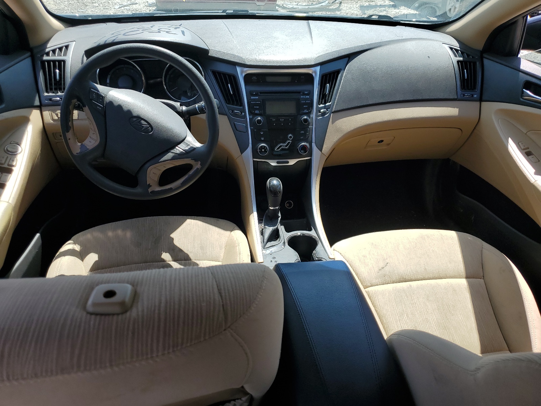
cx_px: 270
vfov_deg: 53.1
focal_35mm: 26
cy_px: 203
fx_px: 406
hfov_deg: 67.3
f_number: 1.5
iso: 50
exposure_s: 1/1111
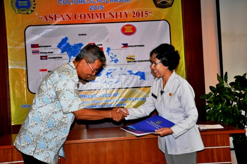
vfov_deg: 28.0
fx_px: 329
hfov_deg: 41.1
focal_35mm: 48
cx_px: 124
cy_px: 82
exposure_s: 1/60
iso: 1600
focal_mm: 32
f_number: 5
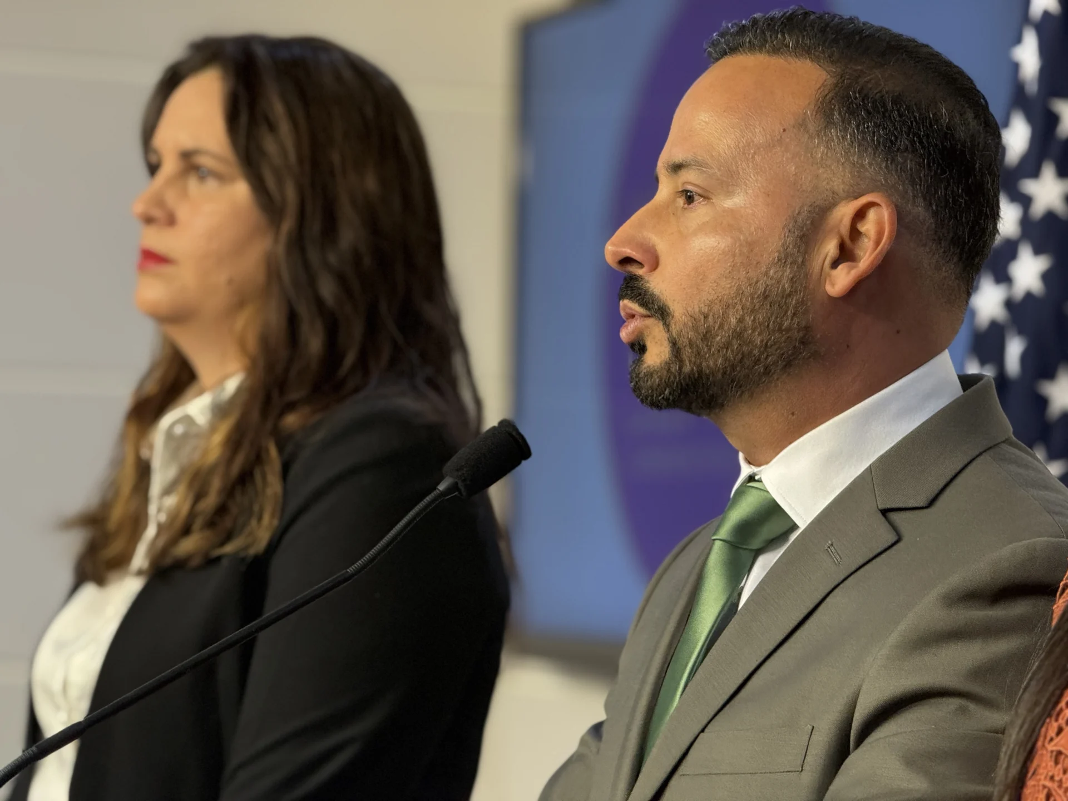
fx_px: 3702
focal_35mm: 120
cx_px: 534
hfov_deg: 16.4
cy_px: 400
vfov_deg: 12.3
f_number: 2.8
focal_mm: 15.66
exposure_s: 1/98
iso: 200
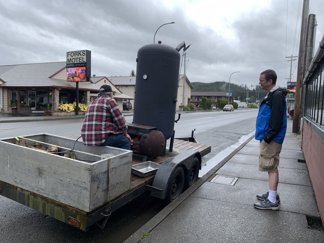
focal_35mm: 26
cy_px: 122
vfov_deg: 53.1
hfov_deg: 67.3
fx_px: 243
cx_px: 162
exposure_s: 1/954
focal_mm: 4.25
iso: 25
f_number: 1.8
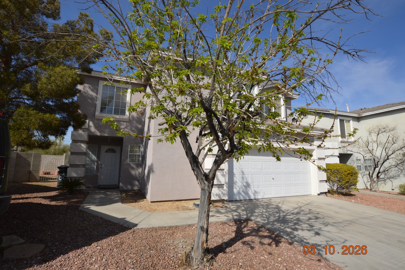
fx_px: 194
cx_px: 202
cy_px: 135
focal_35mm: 17
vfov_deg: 69.6
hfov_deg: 92.5
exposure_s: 1/200
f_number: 11
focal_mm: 11.5
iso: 100
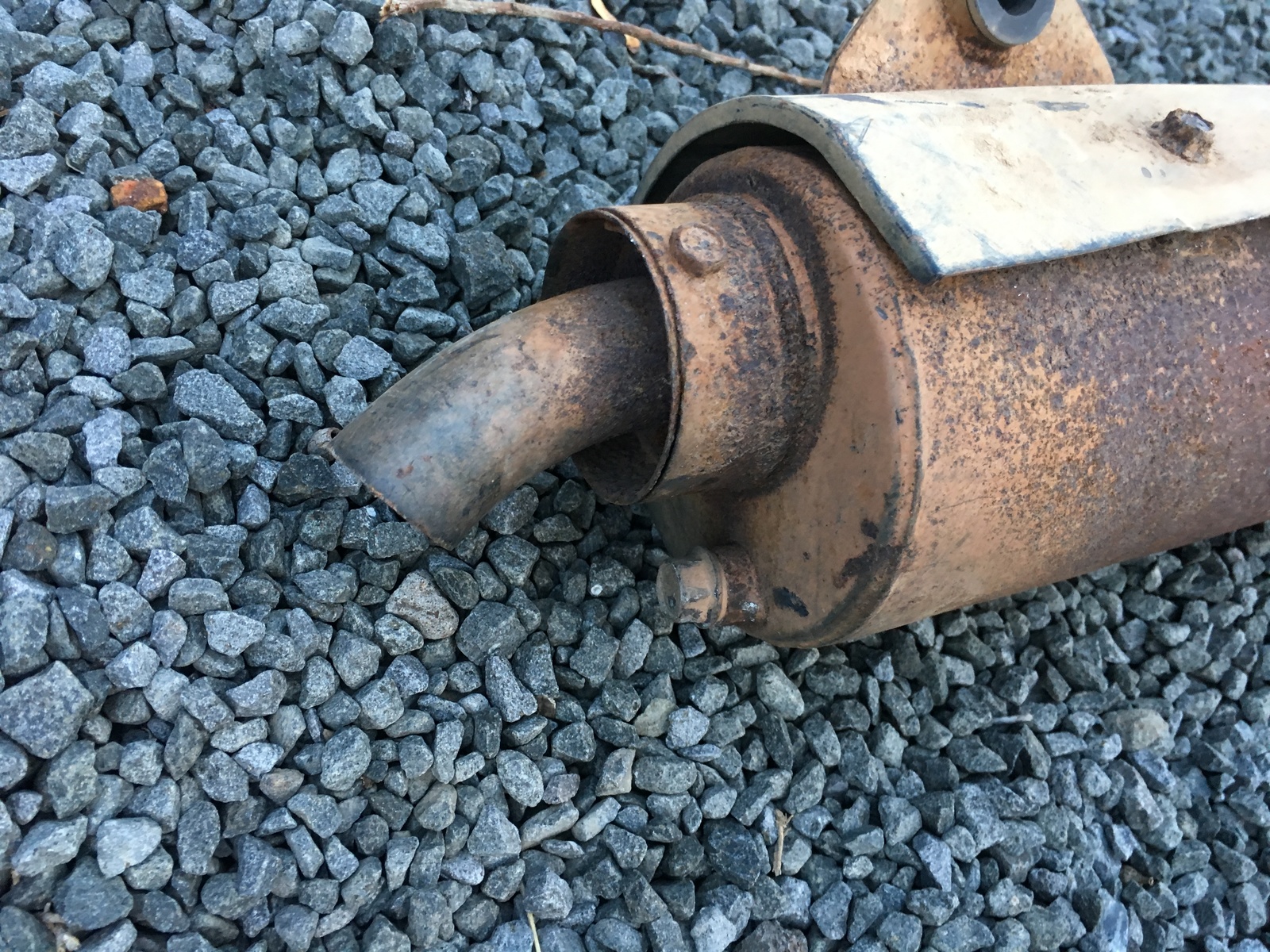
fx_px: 1064
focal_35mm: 29
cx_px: 635
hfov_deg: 61.7
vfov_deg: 48.2
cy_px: 476
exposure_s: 1/33
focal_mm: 4.15
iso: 125
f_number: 2.2
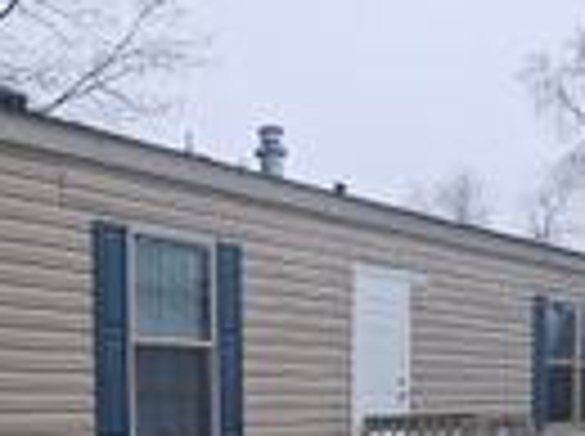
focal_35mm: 71
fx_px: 1198
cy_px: 490
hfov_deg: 27.4
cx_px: 248
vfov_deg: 19.7
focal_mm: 5.4
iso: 25
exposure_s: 1/290
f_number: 1.8
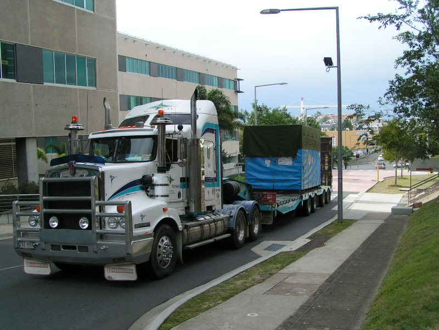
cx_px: 220
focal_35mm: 38
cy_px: 165
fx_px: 482
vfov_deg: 37.7
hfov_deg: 49.0
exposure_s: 1/200
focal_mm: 5.8
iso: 50
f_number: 5.6
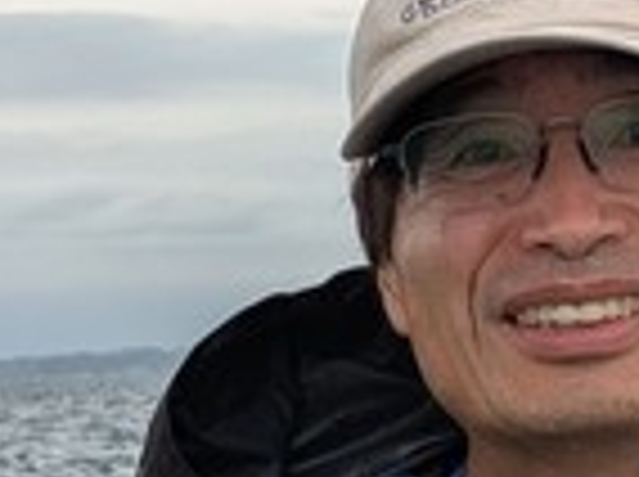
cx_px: 482
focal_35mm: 113
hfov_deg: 17.3
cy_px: 842
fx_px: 2082
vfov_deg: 12.1
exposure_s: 1/1030
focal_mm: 5.43
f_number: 1.89
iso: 52
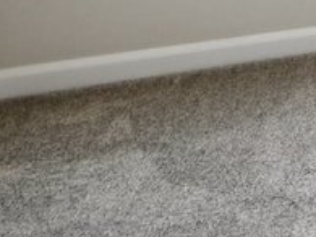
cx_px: 1230
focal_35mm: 128
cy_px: -320
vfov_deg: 10.2
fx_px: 1168
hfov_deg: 8.4
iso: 400
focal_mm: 16
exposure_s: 1/160
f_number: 13
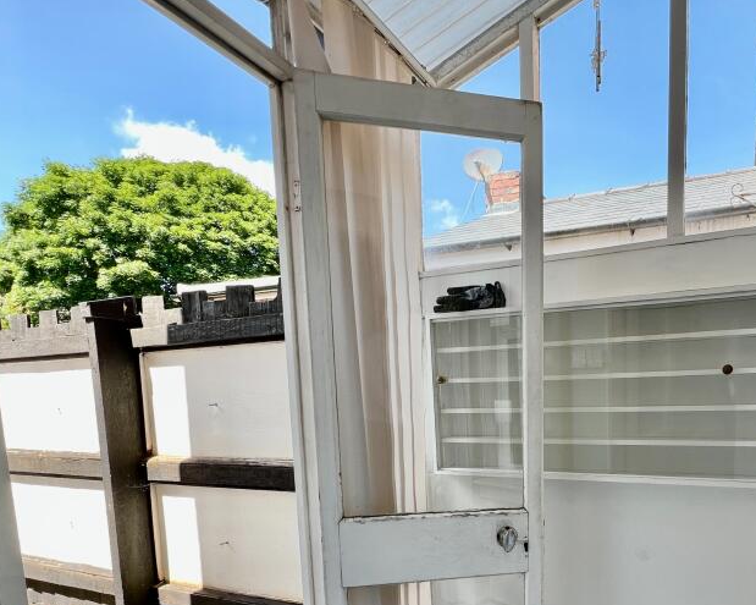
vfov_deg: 61.2
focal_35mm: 21
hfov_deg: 73.7
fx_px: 470
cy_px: 467
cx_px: 539
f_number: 1.8
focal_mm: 1.57
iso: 32
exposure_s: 1/108
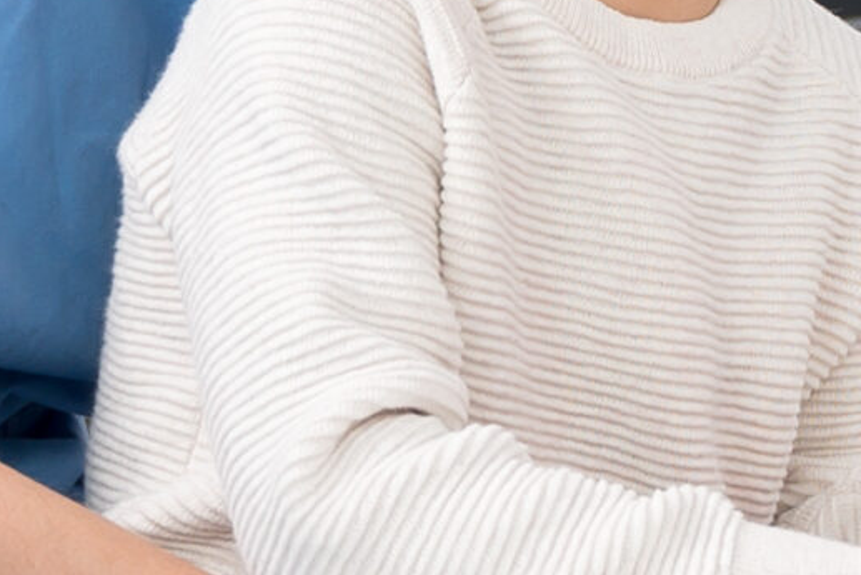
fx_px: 6866
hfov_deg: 7.1
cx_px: 914
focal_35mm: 287
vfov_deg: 4.8
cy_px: -109
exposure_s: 1/160
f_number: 4
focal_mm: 39
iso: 400
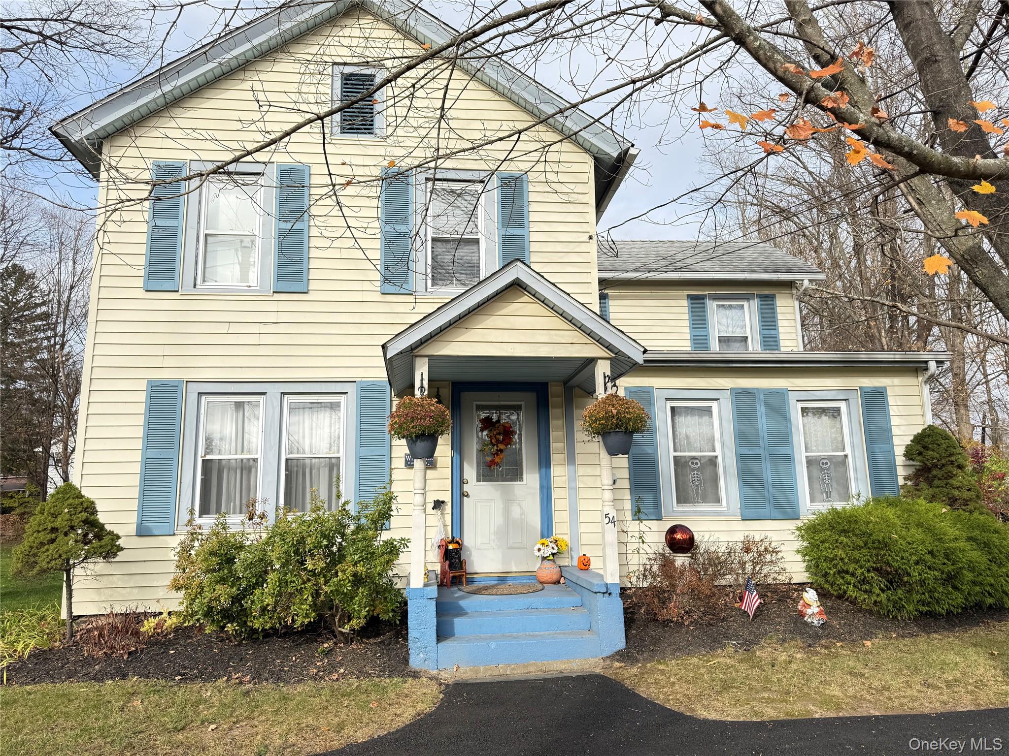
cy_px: 378
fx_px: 700
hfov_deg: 71.6
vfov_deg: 56.8
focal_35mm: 24
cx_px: 504
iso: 80
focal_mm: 6.76
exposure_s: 1/1727
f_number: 1.78
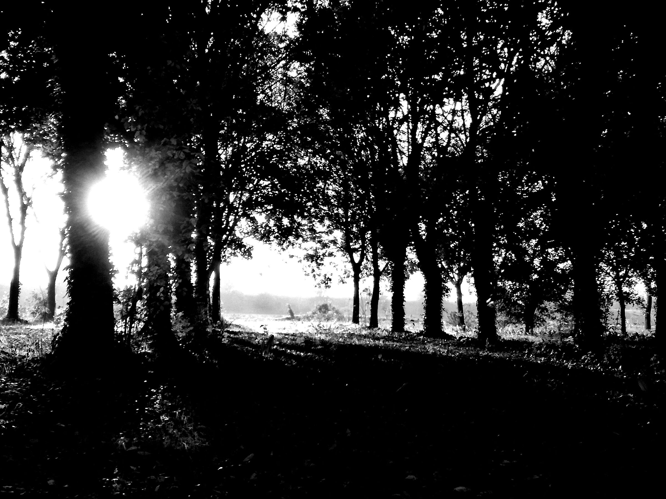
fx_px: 943
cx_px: 333
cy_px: 250
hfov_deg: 38.9
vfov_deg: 29.7
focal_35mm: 49
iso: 64
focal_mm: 3.79
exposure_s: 1/100
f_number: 2
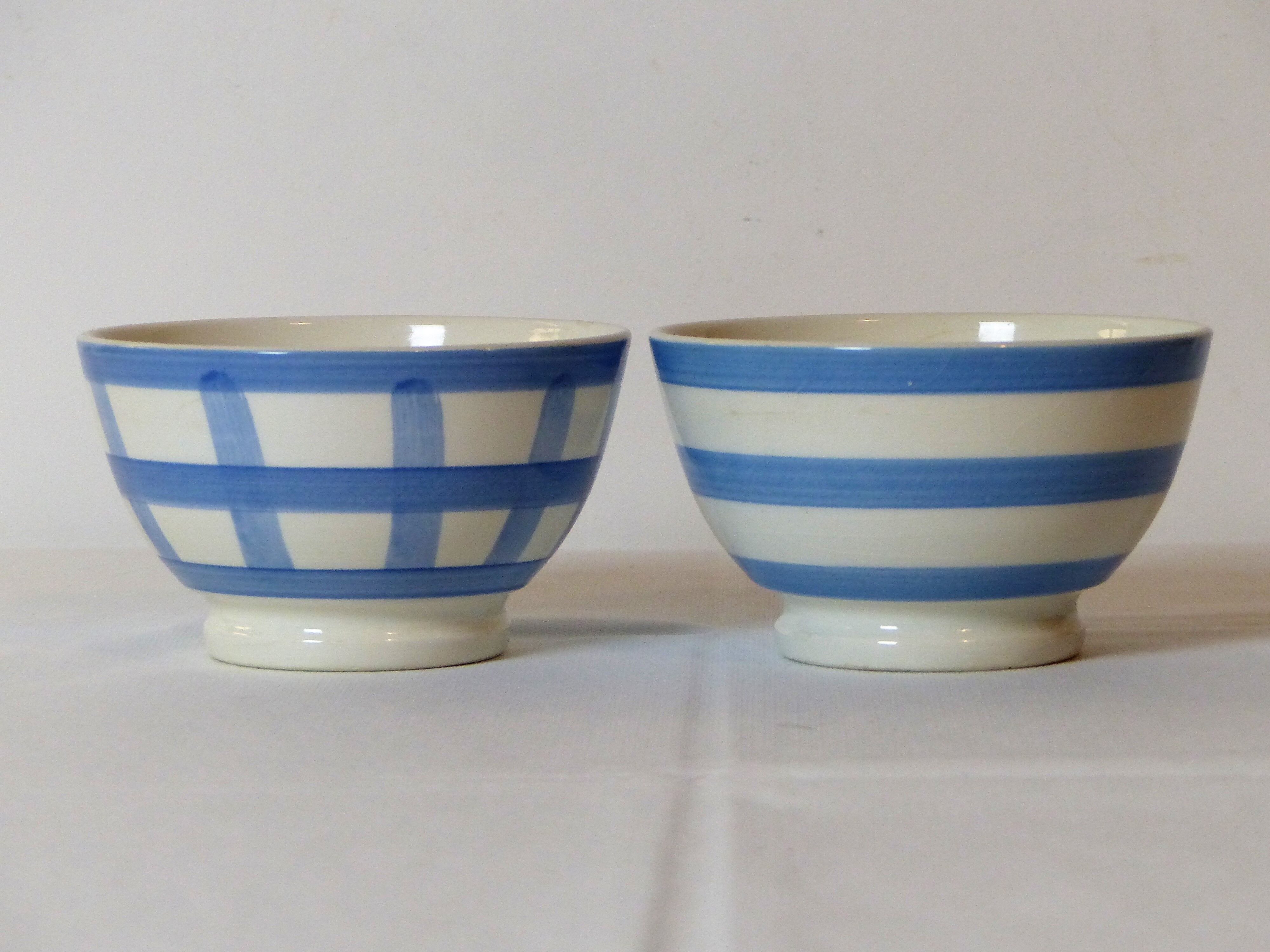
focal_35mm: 128
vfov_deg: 11.6
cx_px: 635
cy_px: 476
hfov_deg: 15.4
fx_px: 4696
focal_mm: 20.9
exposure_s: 1/60
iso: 250
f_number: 2.8
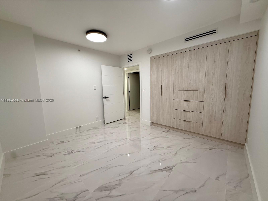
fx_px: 108
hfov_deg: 102.1
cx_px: 134
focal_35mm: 14
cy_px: 100
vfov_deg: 85.7
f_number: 2.2
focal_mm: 2.22
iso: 100
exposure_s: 1/120
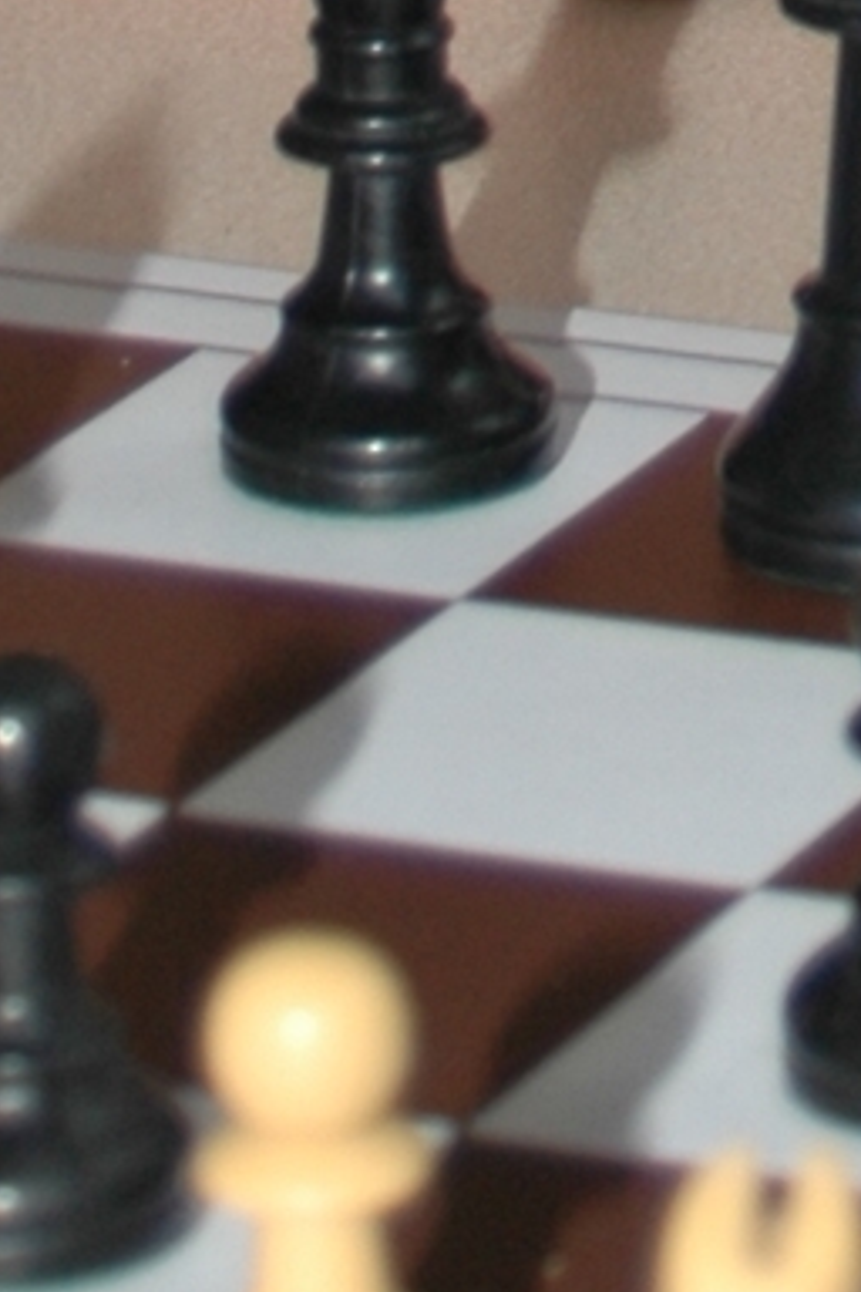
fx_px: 10443
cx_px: 2102
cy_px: -2348
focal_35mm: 291
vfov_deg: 6.5
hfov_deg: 4.6
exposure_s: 1/60
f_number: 4.5
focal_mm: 31
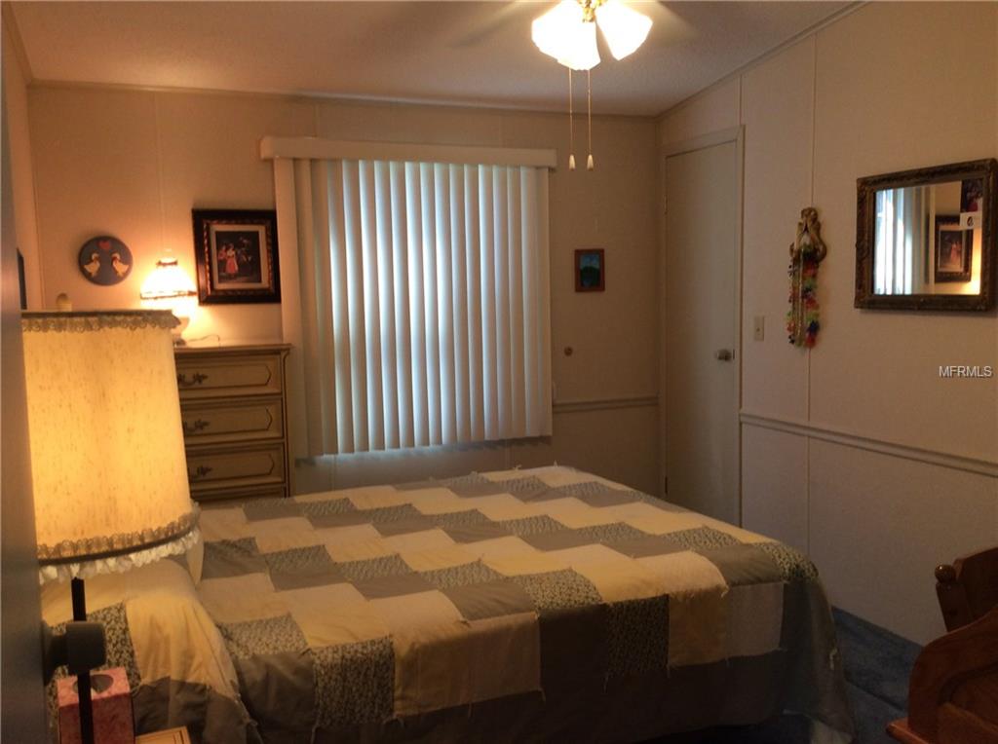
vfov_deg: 44.0
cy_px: 372
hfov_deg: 56.9
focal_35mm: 32
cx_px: 499
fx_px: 921
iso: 50
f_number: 2.4
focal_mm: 3.3
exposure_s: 1/24
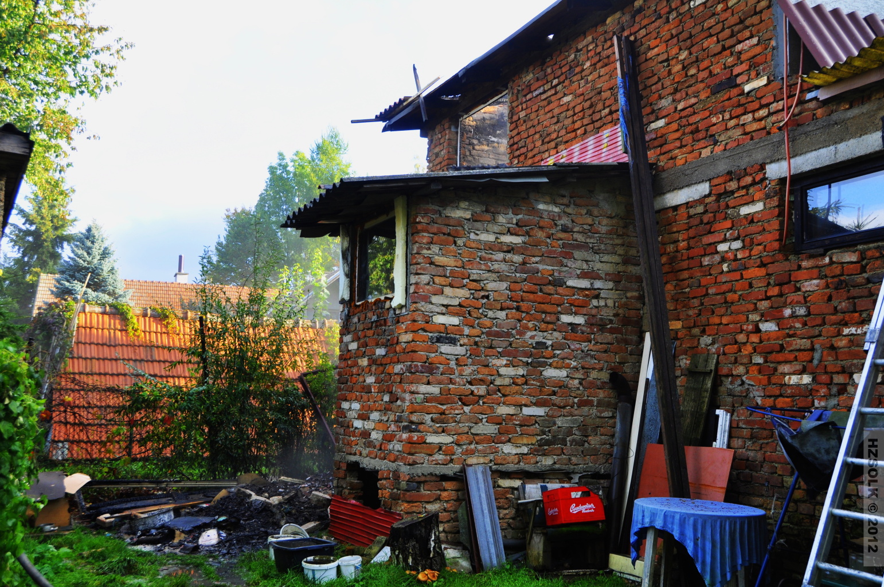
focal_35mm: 36
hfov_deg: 53.2
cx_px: 442
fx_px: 883
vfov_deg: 36.8
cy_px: 294
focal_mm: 24
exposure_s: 1/125
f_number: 5.6
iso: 220
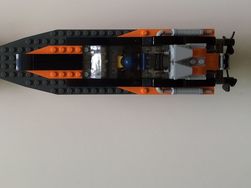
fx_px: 377
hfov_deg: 35.2
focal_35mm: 52
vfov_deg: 27.9
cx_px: 36
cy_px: 70
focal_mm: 4.15
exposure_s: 1/30
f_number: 2.2
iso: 50
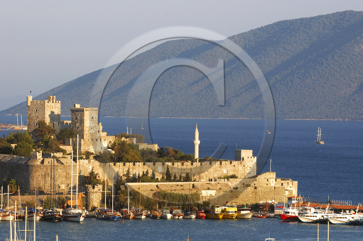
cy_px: 120
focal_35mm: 240
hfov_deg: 8.6
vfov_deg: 5.7
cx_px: 182
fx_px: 2417
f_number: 8
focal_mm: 160
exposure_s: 1/400
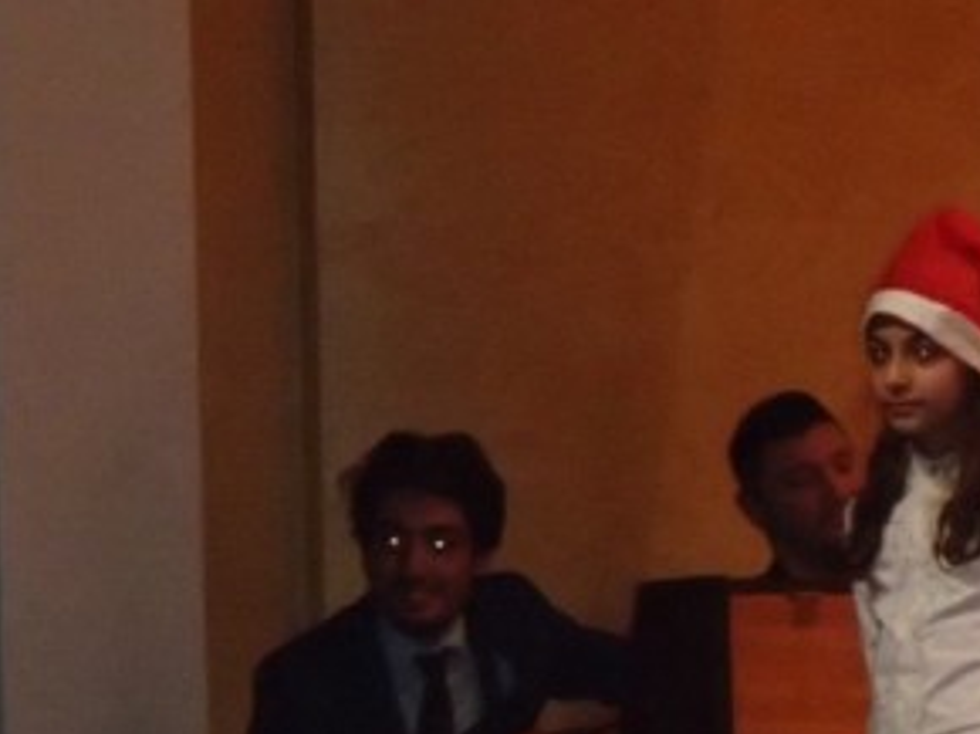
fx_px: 7836
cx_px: 764
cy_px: 859
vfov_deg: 5.3
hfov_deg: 7.1
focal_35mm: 277
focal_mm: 21.22
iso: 1600
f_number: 5.5
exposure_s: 1/60
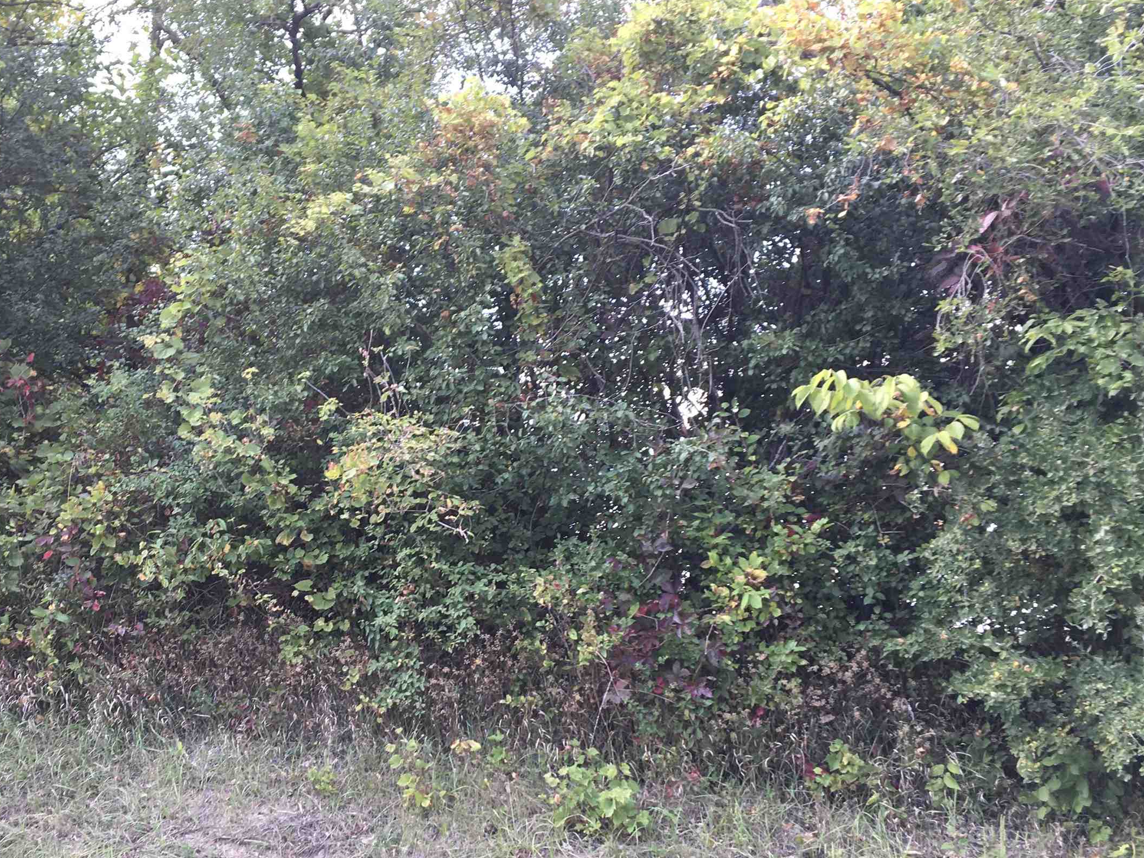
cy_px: 487
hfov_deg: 44.4
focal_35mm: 42
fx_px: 1388
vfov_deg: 34.3
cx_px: 424
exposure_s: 1/135
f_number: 2.2
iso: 25
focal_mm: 4.15
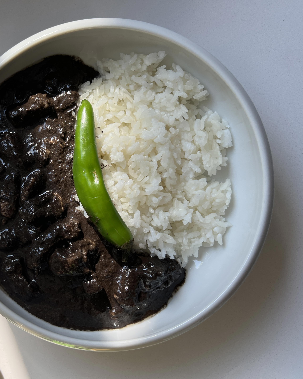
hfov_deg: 41.6
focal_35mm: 34
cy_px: 190
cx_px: 62
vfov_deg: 52.8
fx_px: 381
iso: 50
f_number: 1.5
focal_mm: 5.7
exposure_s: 1/361
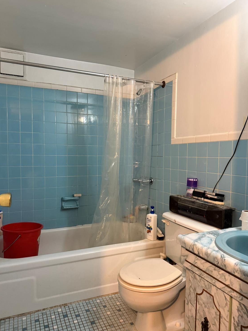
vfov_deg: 69.4
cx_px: 124
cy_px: 167
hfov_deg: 54.9
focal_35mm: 25
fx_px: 239
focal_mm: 6.76
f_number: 1.78
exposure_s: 1/40
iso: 640
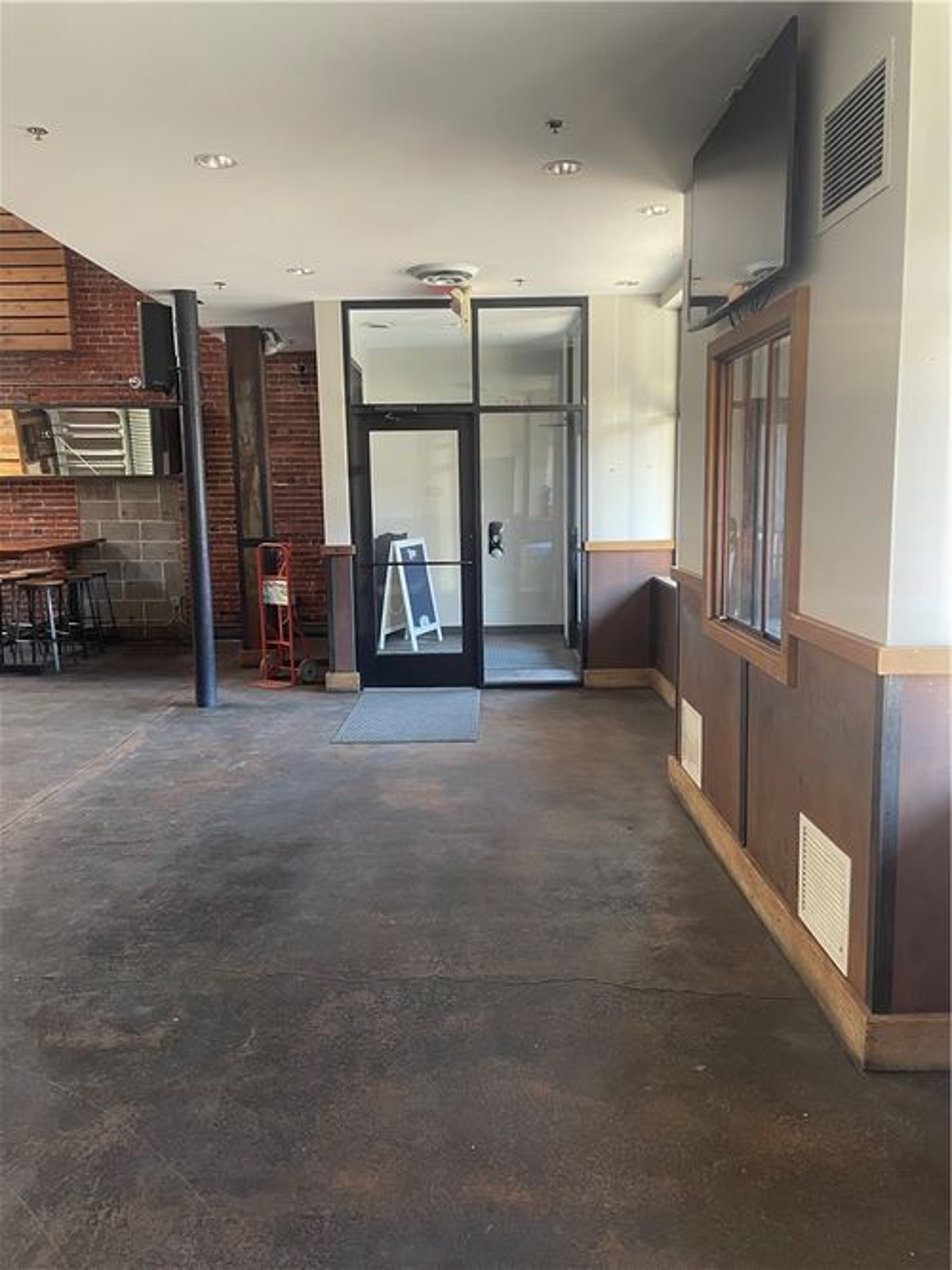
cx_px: 476
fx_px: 954
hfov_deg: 53.0
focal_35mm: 26
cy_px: 635
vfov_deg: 67.3
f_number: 1.6
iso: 200
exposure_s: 1/60
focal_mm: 4.2
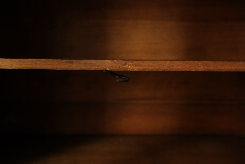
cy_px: 82
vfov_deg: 29.2
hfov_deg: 42.7
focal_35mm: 46
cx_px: 122
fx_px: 313
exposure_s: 1/30
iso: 800
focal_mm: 30
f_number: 6.3
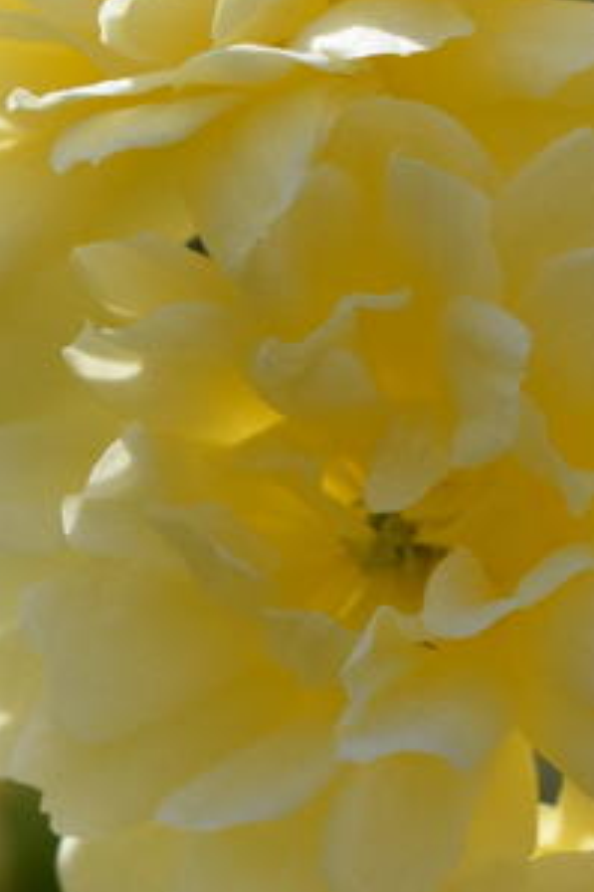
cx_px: 615
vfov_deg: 6.6
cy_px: 1155
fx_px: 7631
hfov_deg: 4.4
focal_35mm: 308
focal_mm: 40
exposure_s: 1/4000
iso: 560
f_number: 5.6
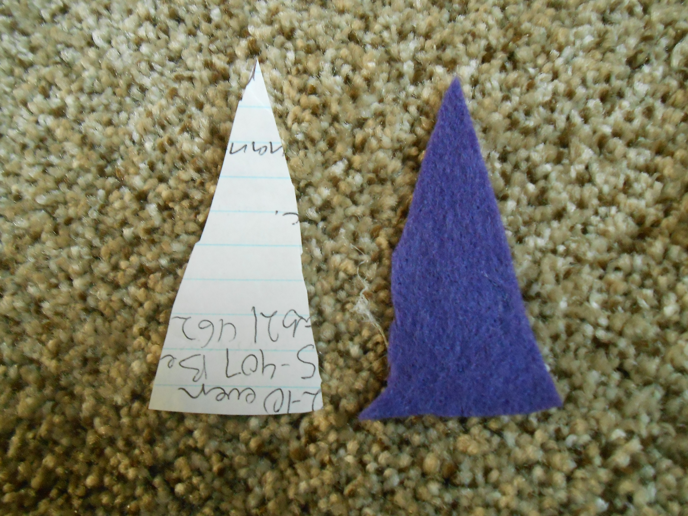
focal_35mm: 30
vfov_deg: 46.8
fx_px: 596
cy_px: 258
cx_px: 344
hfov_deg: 60.0
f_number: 3.8
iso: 800
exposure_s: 1/30
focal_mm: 5.3
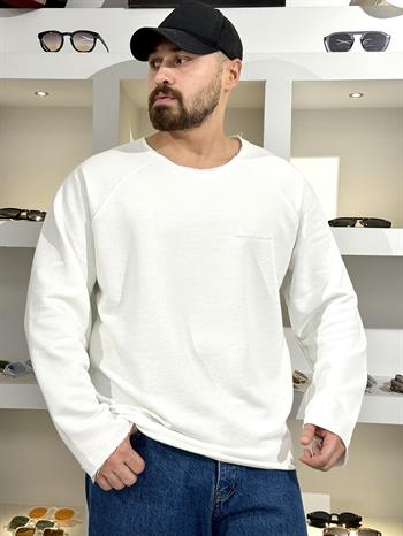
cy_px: 268
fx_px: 744
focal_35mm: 48
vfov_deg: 39.6
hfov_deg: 30.3
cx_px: 202
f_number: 1.78
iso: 64
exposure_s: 1/100
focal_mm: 6.76
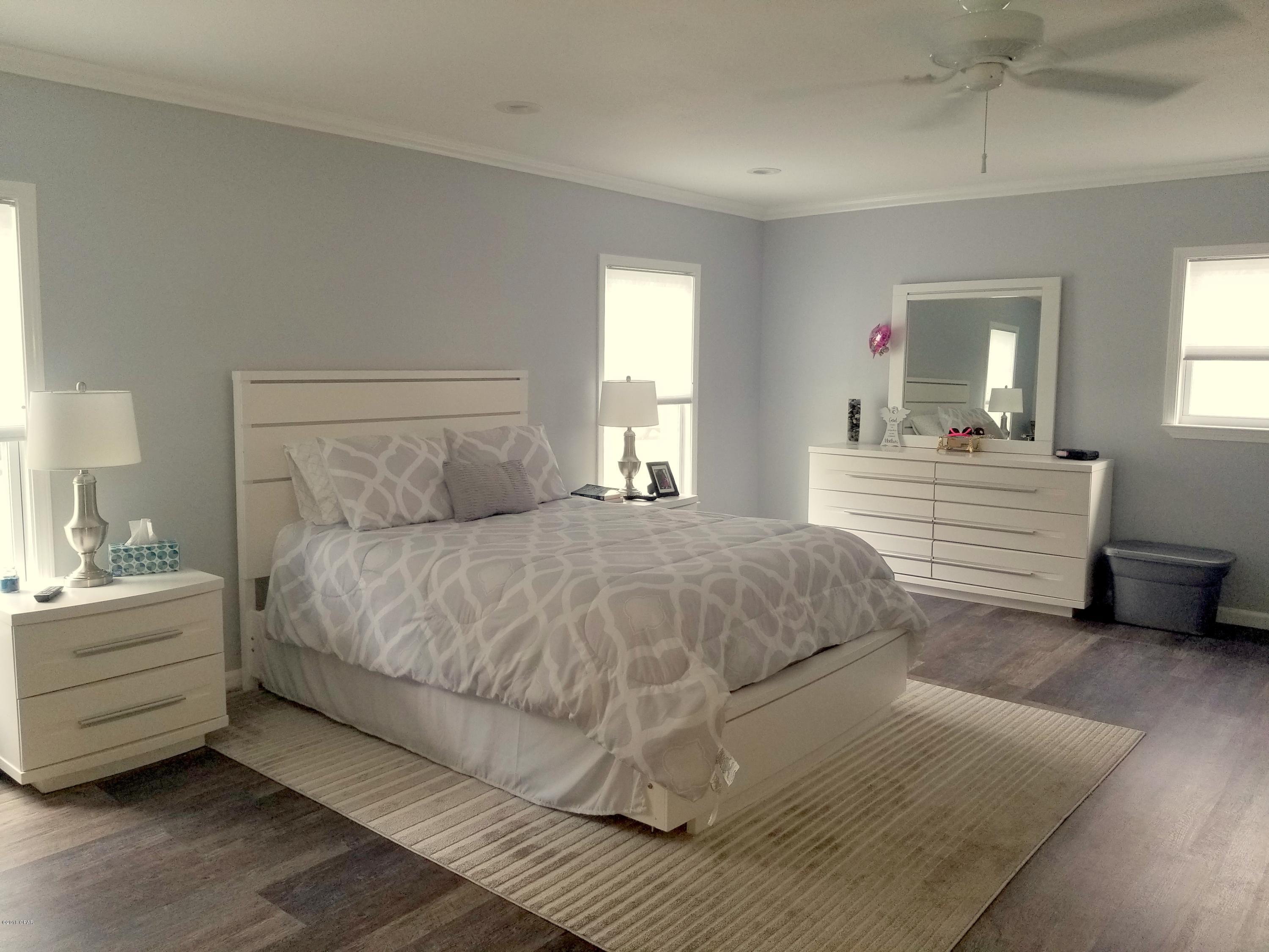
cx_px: 634
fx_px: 953
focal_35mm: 26
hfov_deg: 67.3
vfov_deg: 53.1
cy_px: 476
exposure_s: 1/50
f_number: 1.7
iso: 125
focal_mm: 4.25
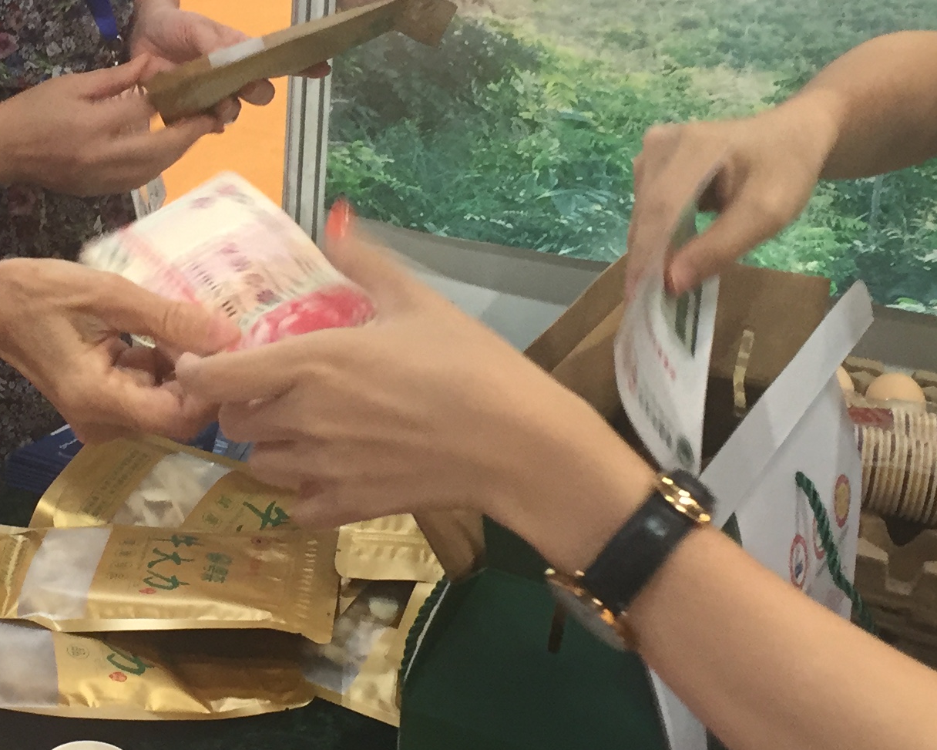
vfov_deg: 20.0
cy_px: 203
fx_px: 2108
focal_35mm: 76
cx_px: 210
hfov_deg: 24.7
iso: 125
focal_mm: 4.15
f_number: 2.2
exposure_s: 1/33
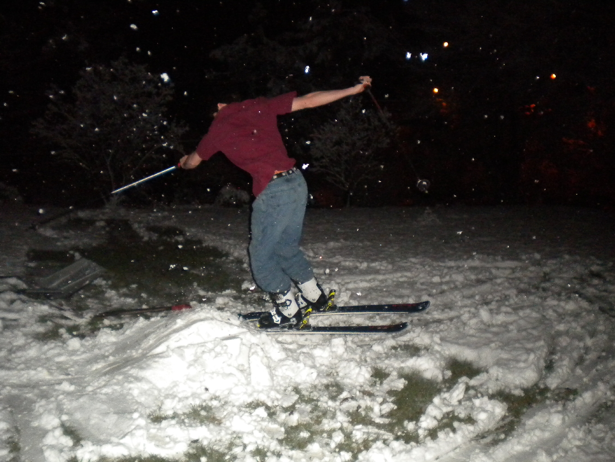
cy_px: 231
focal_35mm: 35
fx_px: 622
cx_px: 308
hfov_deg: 52.6
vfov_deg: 40.7
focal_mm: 6.3
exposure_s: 1/30
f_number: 3.1
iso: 523
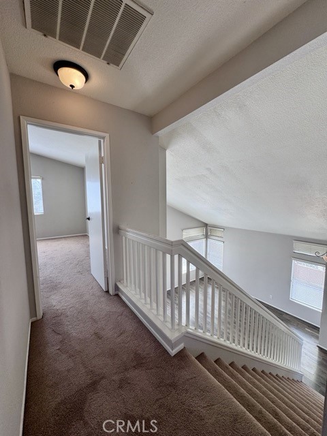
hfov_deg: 85.7
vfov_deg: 102.1
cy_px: 218
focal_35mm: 14
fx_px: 176
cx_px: 164
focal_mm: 2.22
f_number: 2.2
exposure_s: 1/120
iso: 64
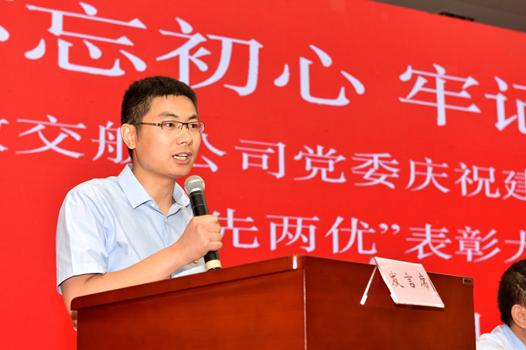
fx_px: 1022
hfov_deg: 28.8
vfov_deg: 19.4
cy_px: 175
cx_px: 263
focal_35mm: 70
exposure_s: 1/60
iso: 320
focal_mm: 70
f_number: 5.6
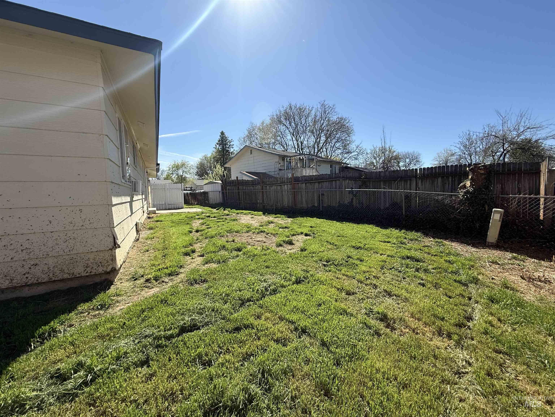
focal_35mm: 14
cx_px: 278
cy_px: 208
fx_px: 224
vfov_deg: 85.7
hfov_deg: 102.1
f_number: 2.2
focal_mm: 2.22
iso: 50
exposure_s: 1/1464
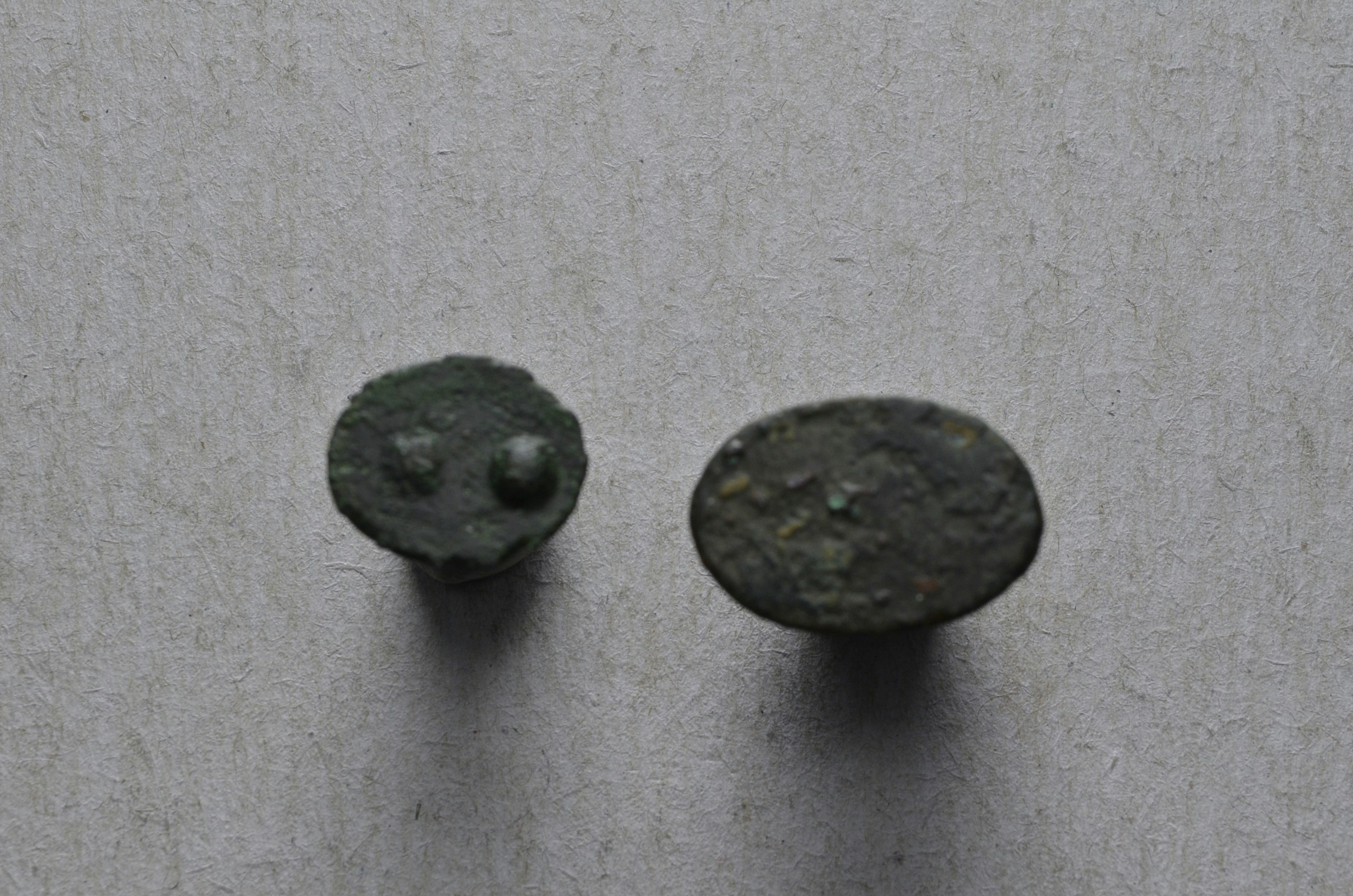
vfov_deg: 16.5
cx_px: 676
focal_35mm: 82
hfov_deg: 24.7
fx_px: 3094
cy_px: 448
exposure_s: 1/250
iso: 400
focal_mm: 55
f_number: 14
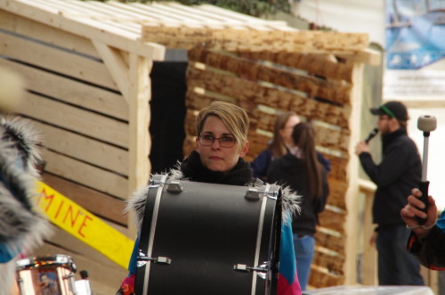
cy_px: 148
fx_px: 3700
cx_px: 222
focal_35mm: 300
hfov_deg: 6.9
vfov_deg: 4.6
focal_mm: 200
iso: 3200
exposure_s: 1/250
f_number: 10
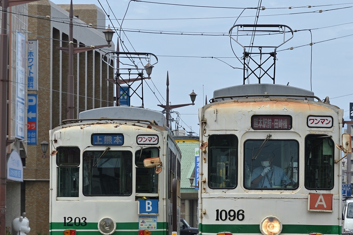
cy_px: 134
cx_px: 207
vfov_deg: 7.4
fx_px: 1824
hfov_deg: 11.1
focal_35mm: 186
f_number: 7.1
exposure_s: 1/640
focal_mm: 80
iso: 100
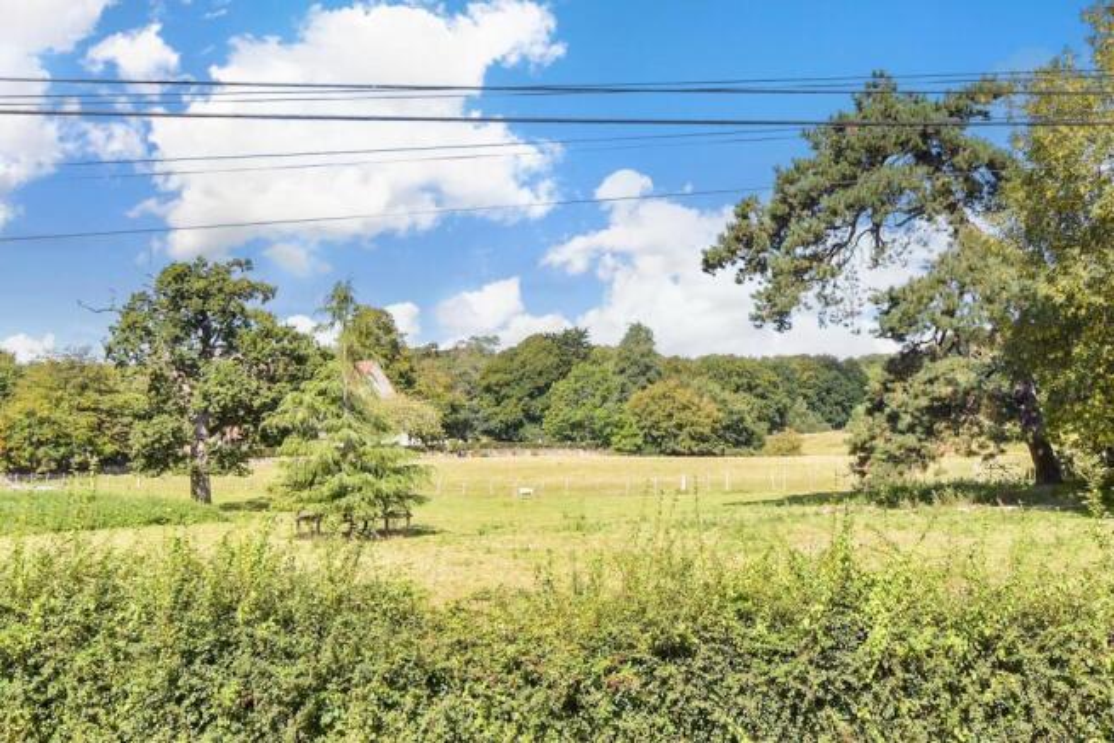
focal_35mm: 30
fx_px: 928
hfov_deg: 61.9
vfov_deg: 43.6
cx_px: 557
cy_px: 372
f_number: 6.3
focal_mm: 20
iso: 320
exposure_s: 1/640
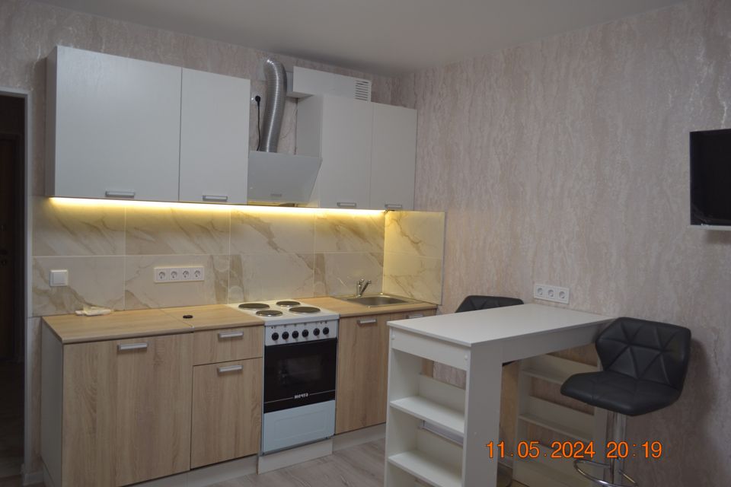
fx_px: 548
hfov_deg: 67.4
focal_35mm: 27
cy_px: 244
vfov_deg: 47.9
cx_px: 366
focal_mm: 18
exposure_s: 1/30
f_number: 3.5
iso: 140
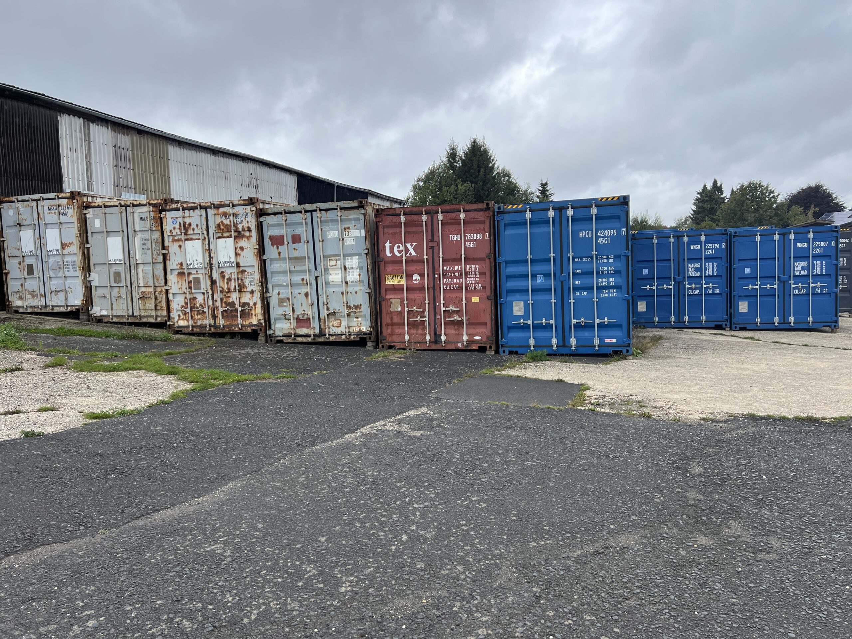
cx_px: 426
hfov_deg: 67.3
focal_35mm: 26
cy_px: 320
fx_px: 640
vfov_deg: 53.1
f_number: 1.5
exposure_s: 1/965
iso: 50
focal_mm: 5.7
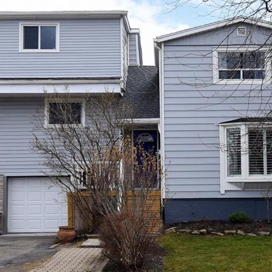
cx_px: 147
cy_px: 128
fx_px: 391
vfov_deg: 38.3
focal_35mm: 44
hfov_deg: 38.3
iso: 400
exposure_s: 1/320
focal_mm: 24
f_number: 9
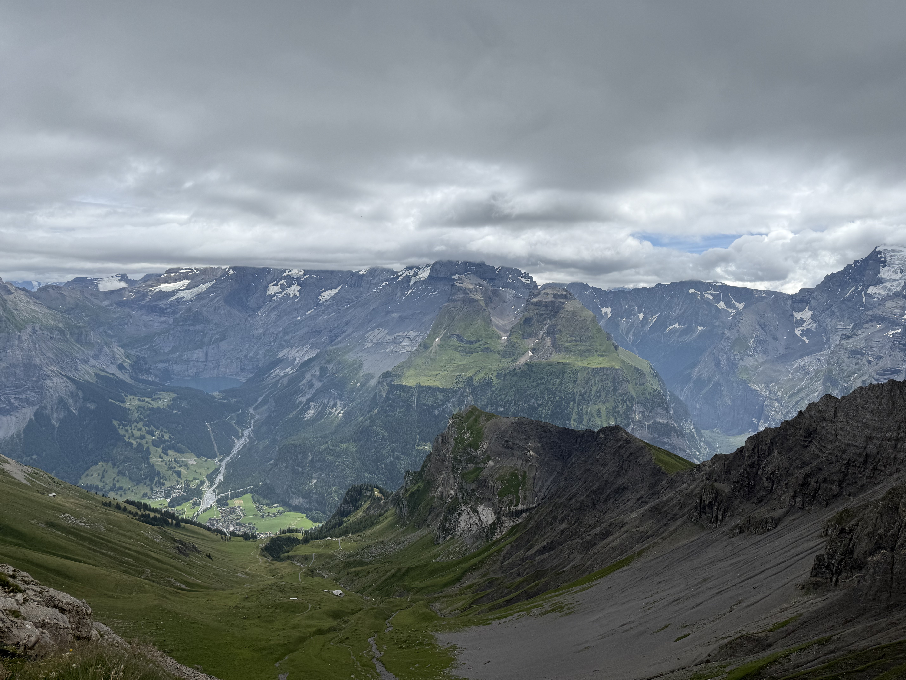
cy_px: 340
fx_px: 628
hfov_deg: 71.6
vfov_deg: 56.8
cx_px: 453
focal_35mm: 24
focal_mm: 6.76
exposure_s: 1/7353
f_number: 1.78
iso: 80
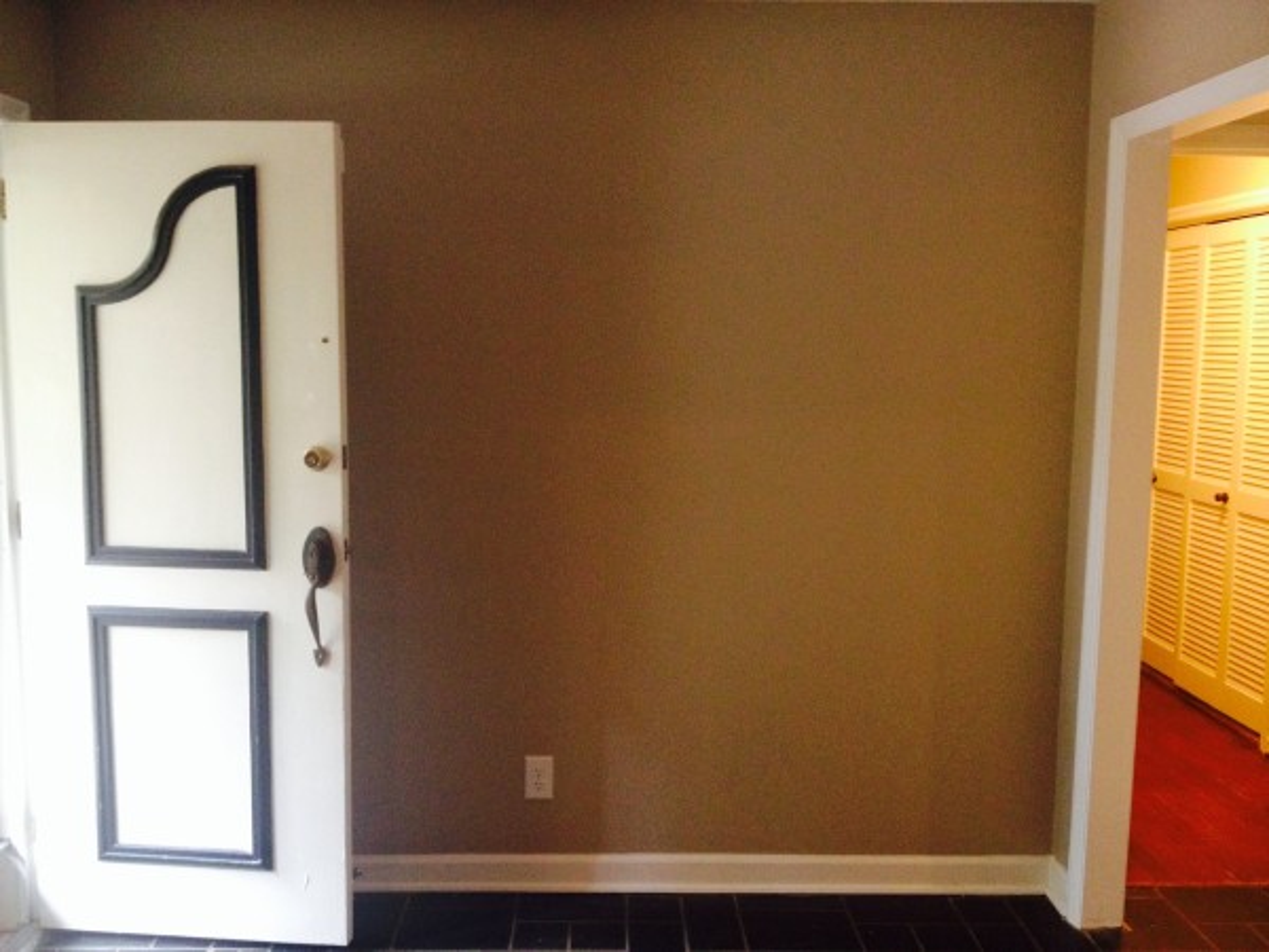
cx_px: 634
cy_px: 476
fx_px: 1283
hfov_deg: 52.6
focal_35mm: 35
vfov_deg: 40.7
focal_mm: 4.28
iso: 250
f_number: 2.4
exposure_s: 1/20
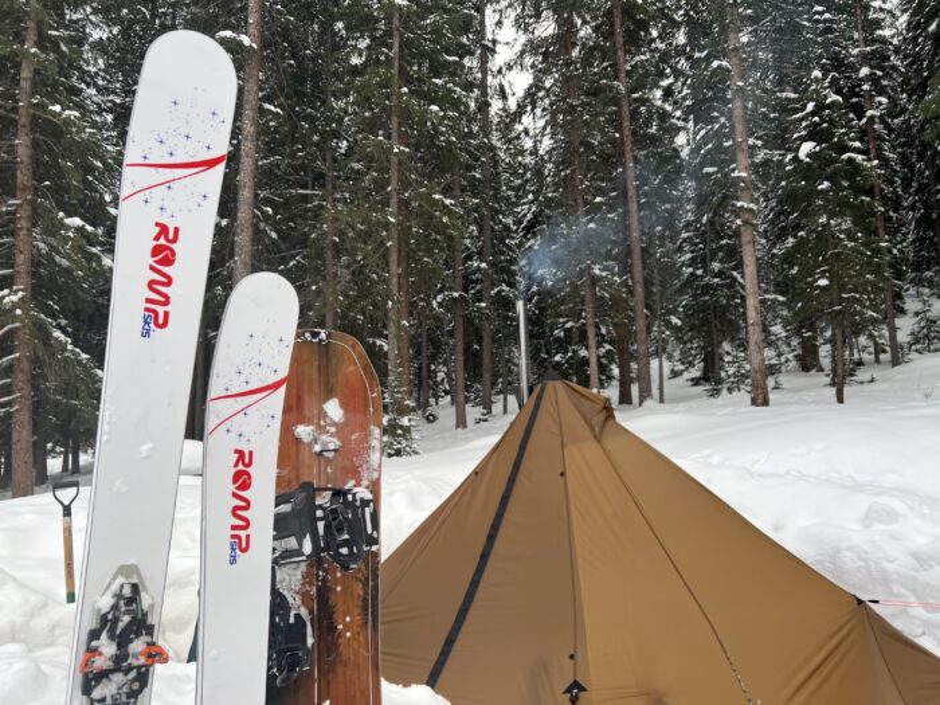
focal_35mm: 26
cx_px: 470
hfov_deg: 67.3
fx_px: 706
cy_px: 352
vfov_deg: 53.1
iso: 50
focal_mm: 5.7
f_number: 1.5
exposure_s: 1/544
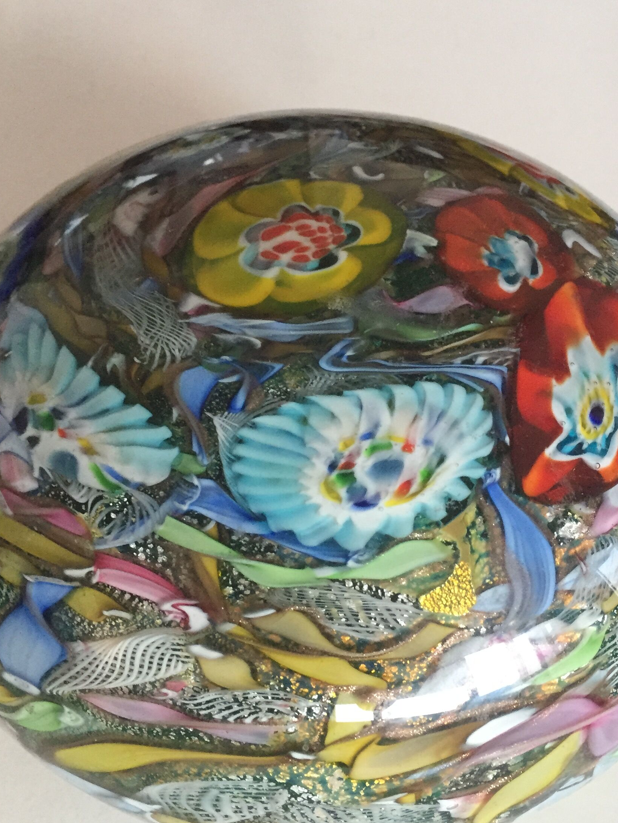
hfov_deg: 33.5
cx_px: 357
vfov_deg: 43.8
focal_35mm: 43
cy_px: 461
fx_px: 1023
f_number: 2.2
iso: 250
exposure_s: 1/33
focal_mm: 4.15
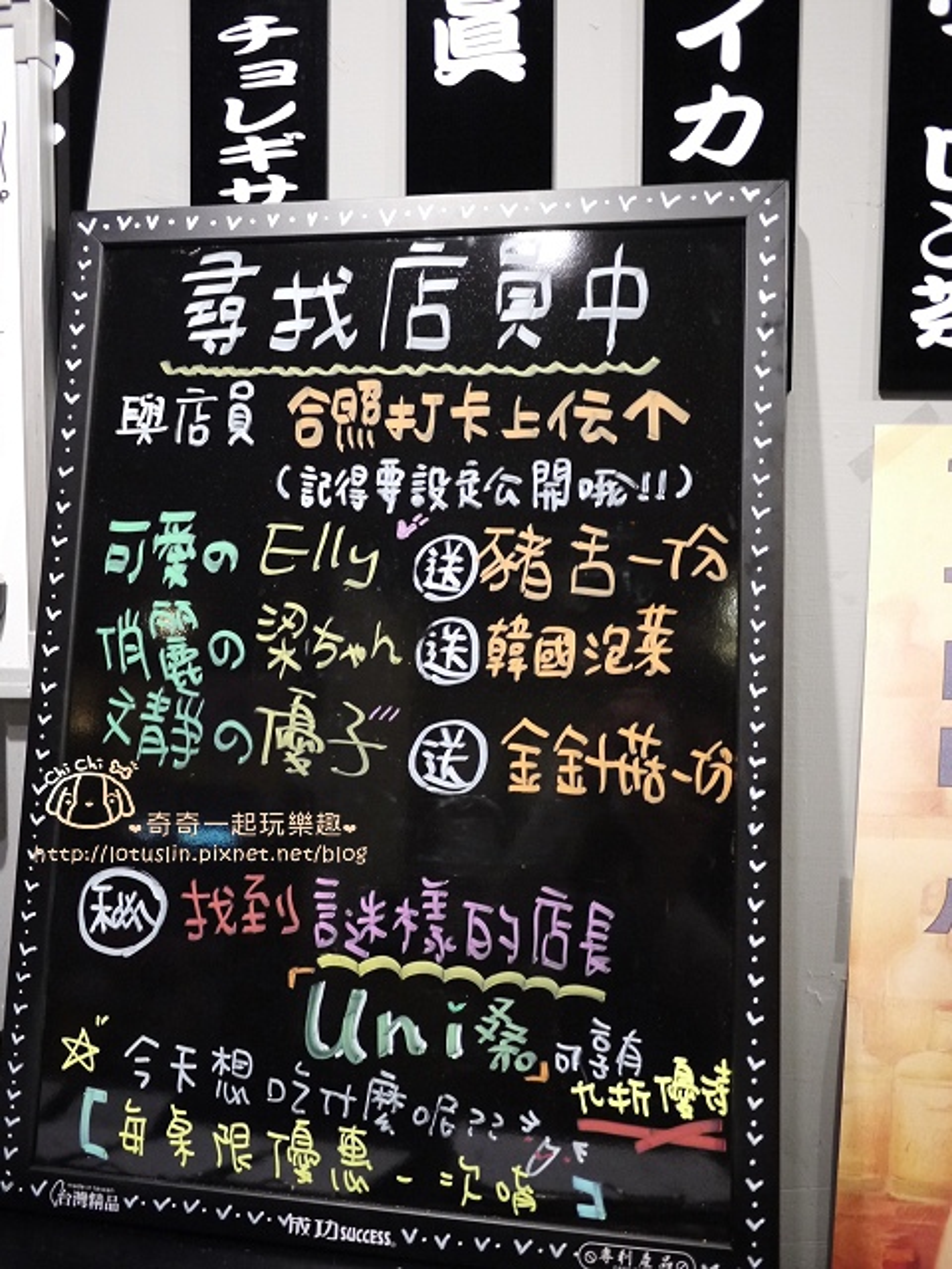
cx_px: 476
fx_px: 1027
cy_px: 634
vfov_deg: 63.4
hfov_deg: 49.7
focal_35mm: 28
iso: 800
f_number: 2.5
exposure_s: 1/50
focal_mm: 14
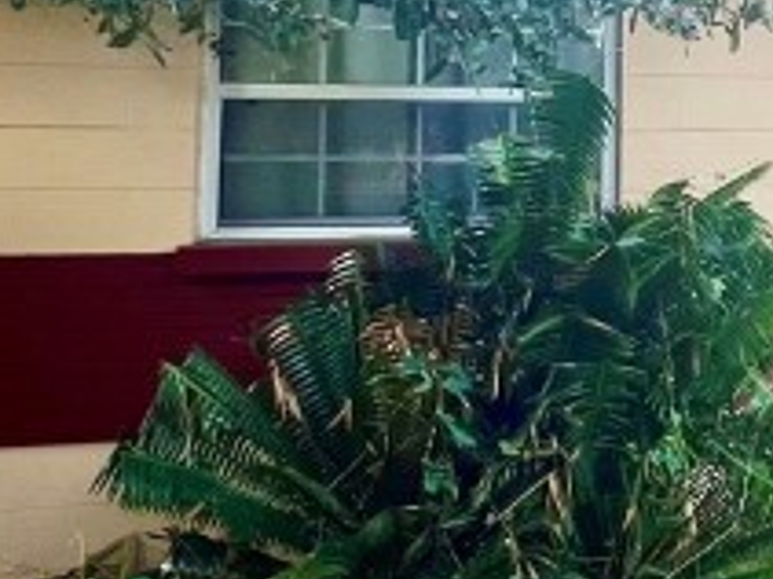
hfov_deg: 25.2
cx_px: 1081
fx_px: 1406
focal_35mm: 63
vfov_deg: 22.9
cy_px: 99
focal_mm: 1.57
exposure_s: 1/202
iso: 32
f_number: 1.8
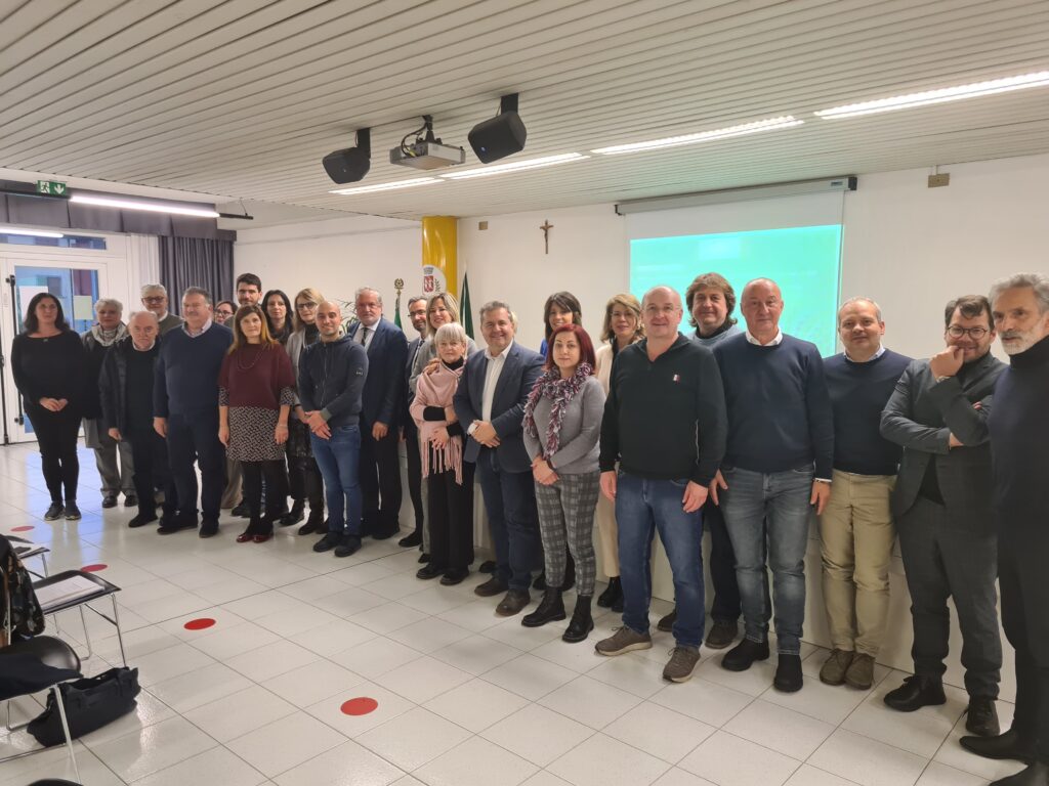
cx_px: 524
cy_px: 393
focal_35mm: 26
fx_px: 788
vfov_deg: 53.1
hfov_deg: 67.3
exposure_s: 1/50
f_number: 1.8
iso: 250
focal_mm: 5.4
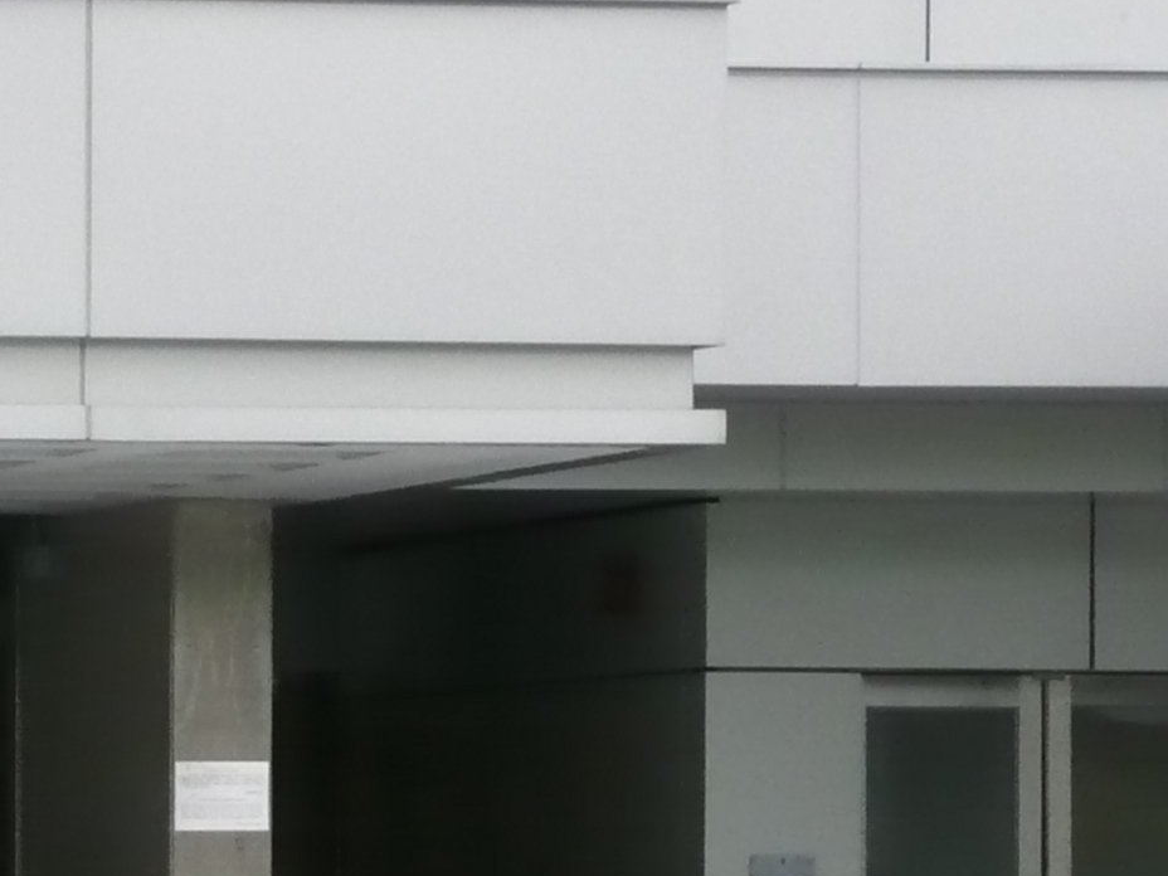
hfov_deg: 5.8
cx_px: -20
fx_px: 11506
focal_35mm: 341
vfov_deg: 4.4
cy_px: 802
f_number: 4.7
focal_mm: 16.9
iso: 320
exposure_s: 1/60
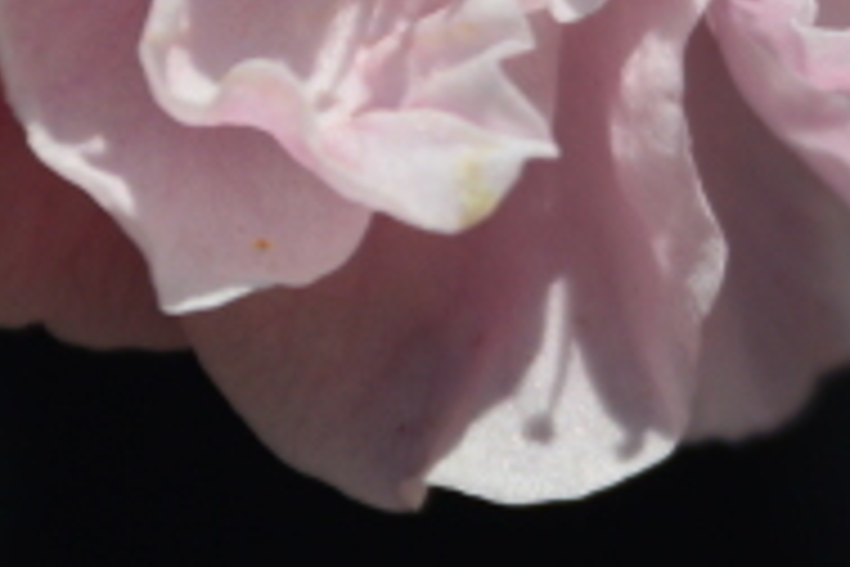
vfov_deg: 0.6
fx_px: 57583
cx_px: 1309
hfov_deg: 0.8
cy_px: -205
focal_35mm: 2439
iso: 200
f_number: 6.3
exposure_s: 1/1250
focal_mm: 300
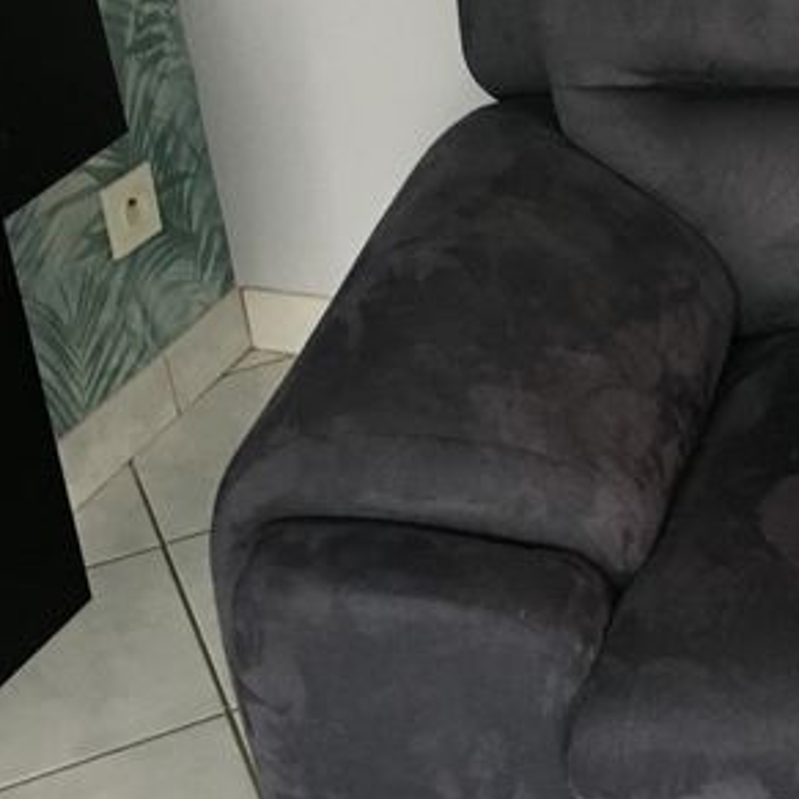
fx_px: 2298
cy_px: 159
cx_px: 983
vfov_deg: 19.5
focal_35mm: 88
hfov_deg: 18.6
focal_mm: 4.15
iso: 160
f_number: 2.2
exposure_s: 1/33
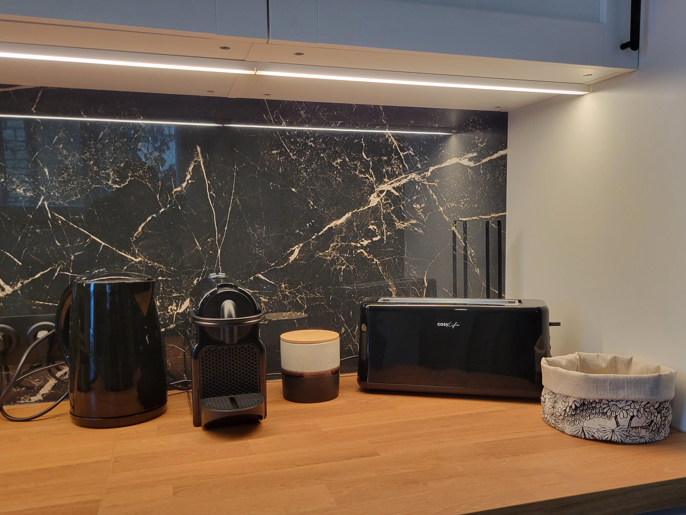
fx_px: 595
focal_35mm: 30
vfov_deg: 46.8
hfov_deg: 59.9
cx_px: 367
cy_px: 272
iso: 200
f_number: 1.8
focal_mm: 5.4
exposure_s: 1/100
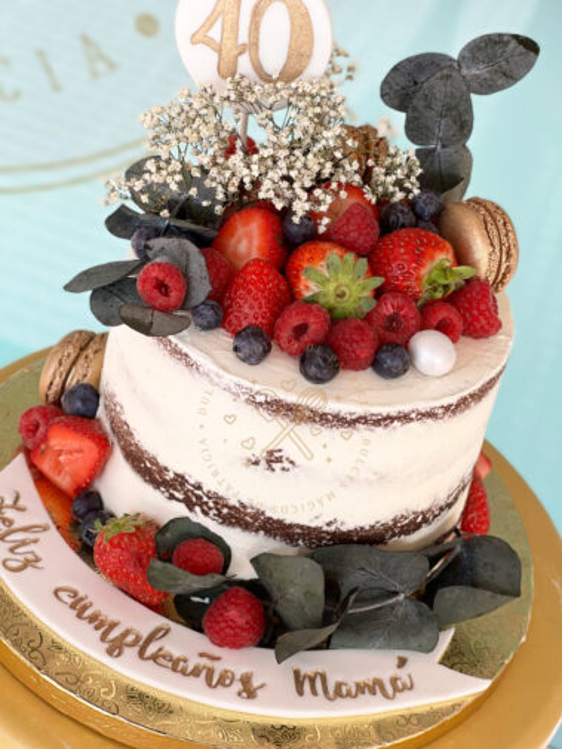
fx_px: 1666
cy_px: 374
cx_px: 281
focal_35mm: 77
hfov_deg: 19.1
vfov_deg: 25.3
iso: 25
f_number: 2.8
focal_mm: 9
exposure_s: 1/121
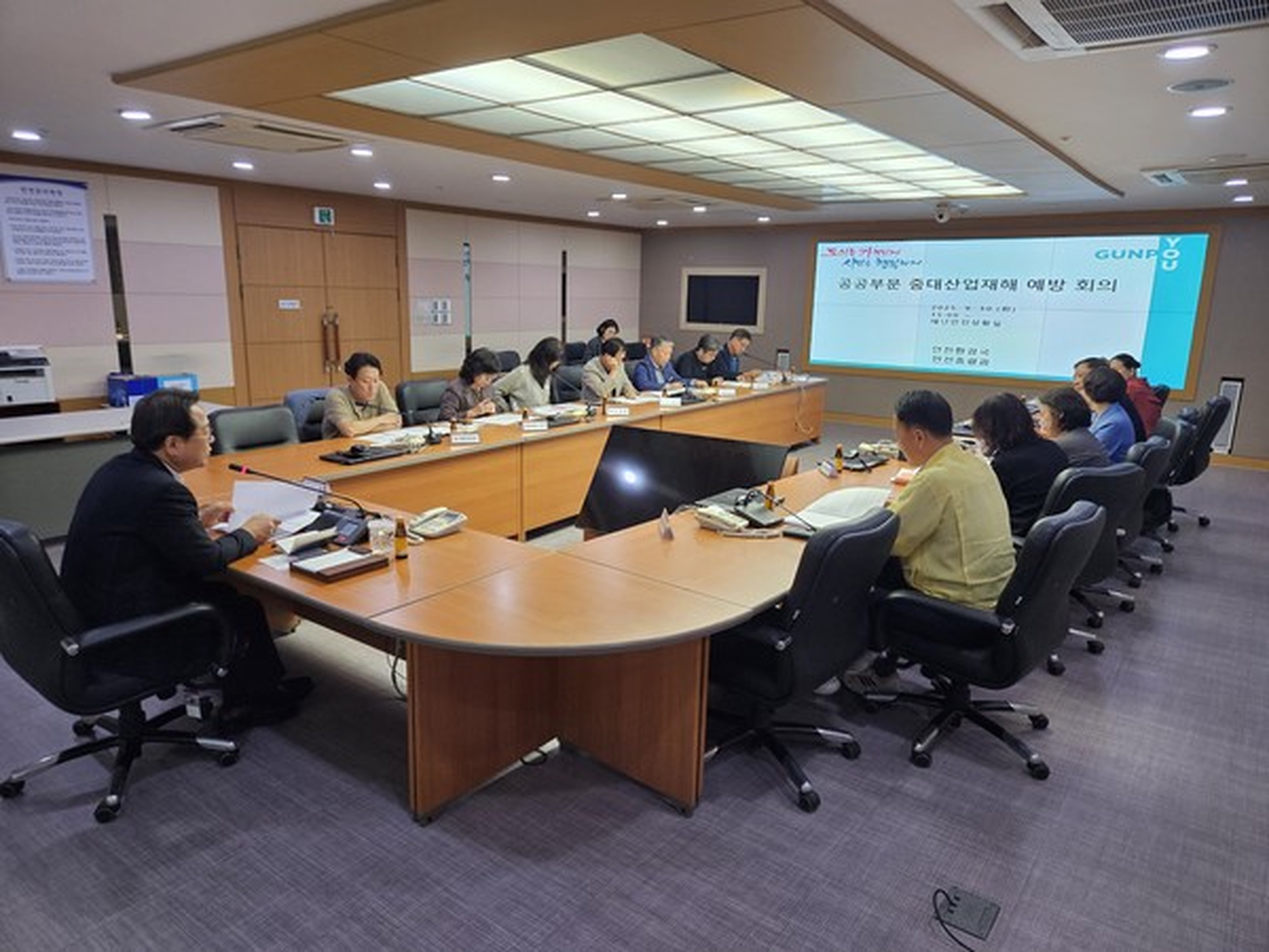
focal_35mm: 23
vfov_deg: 58.9
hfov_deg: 73.9
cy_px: 476
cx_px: 634
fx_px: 843
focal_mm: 5.4
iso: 320
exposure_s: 1/120
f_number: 1.8
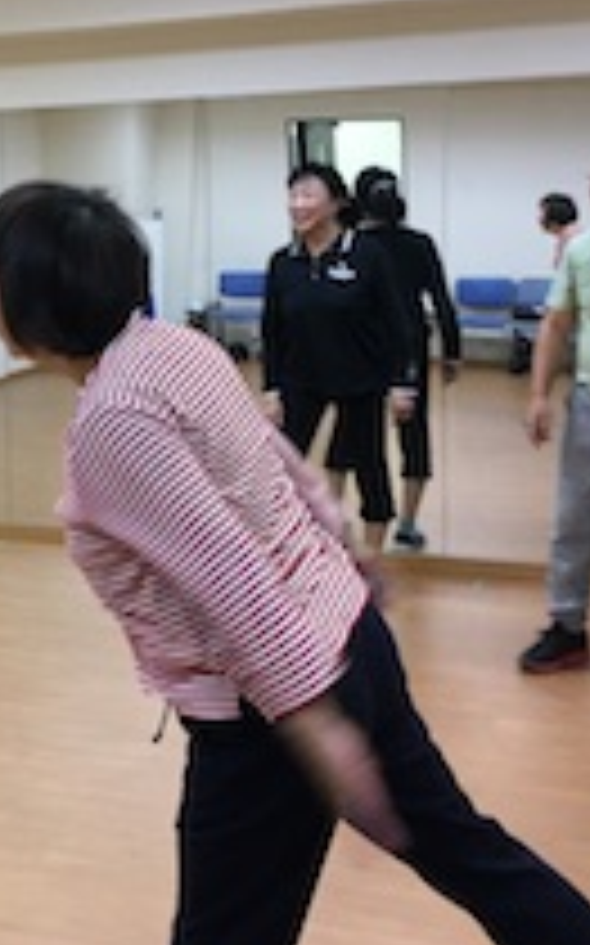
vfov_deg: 34.3
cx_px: -79
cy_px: 320
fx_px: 1520
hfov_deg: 20.8
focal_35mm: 59
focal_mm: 4.15
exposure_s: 1/33
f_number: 2.2
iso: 64
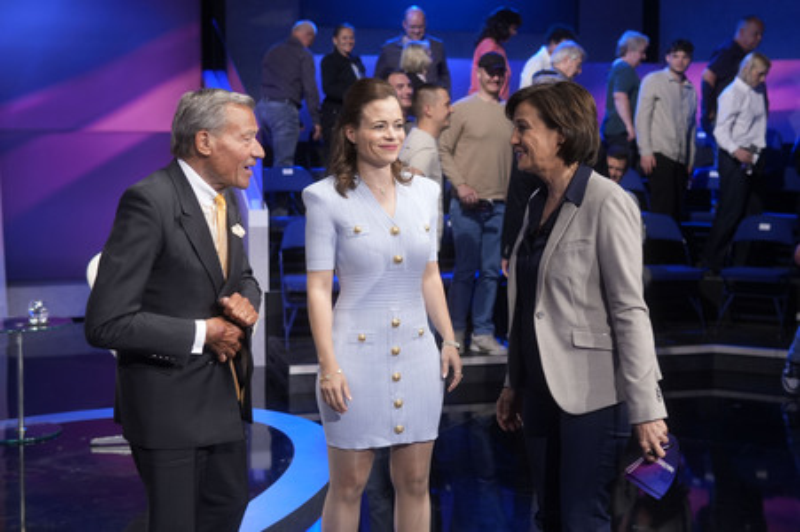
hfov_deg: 43.6
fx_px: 999
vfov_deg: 29.8
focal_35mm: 45
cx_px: 400
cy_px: 266
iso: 640
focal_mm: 30
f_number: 2.2
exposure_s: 1/125
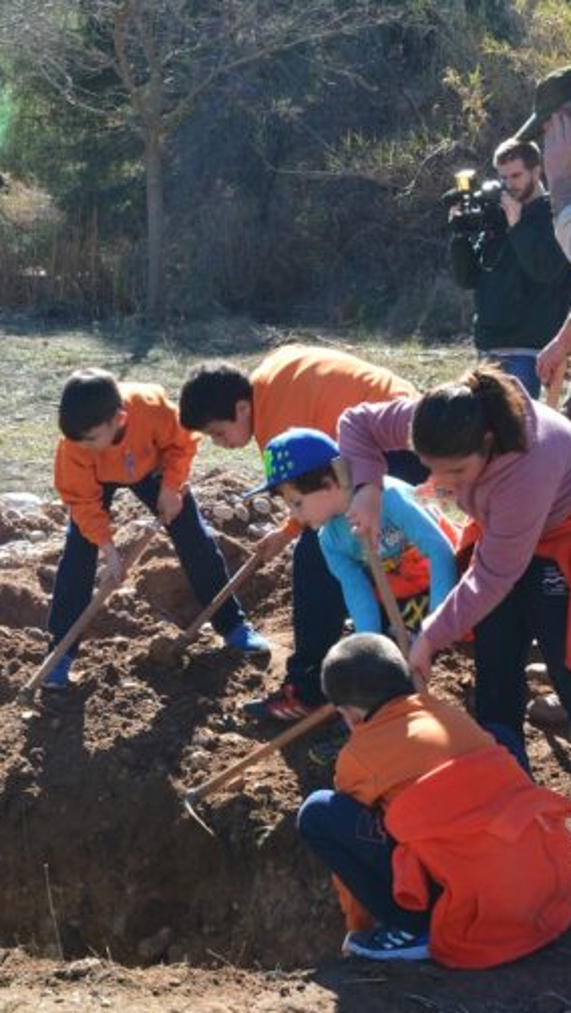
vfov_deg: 31.4
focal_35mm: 67
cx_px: -78
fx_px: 1801
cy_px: 513
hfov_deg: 17.3
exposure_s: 1/40
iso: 250
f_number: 20
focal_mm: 28
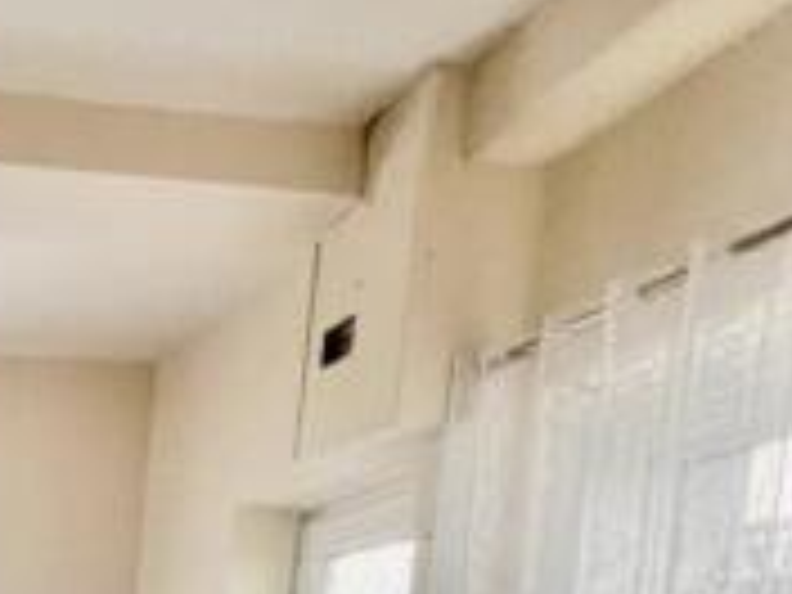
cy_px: 866
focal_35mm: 43
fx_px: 984
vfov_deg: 25.9
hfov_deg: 33.9
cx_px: -196
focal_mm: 1.57
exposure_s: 1/99
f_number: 1.8
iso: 80
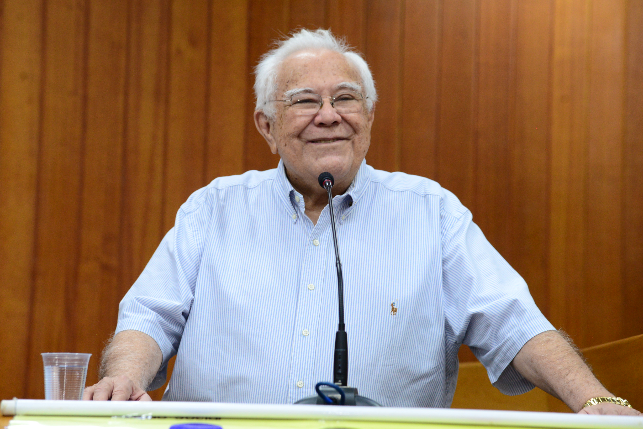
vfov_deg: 10.2
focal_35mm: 134
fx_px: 2394
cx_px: 328
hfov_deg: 15.3
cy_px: 197
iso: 2500
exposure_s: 1/80
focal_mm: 120
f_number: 4.5
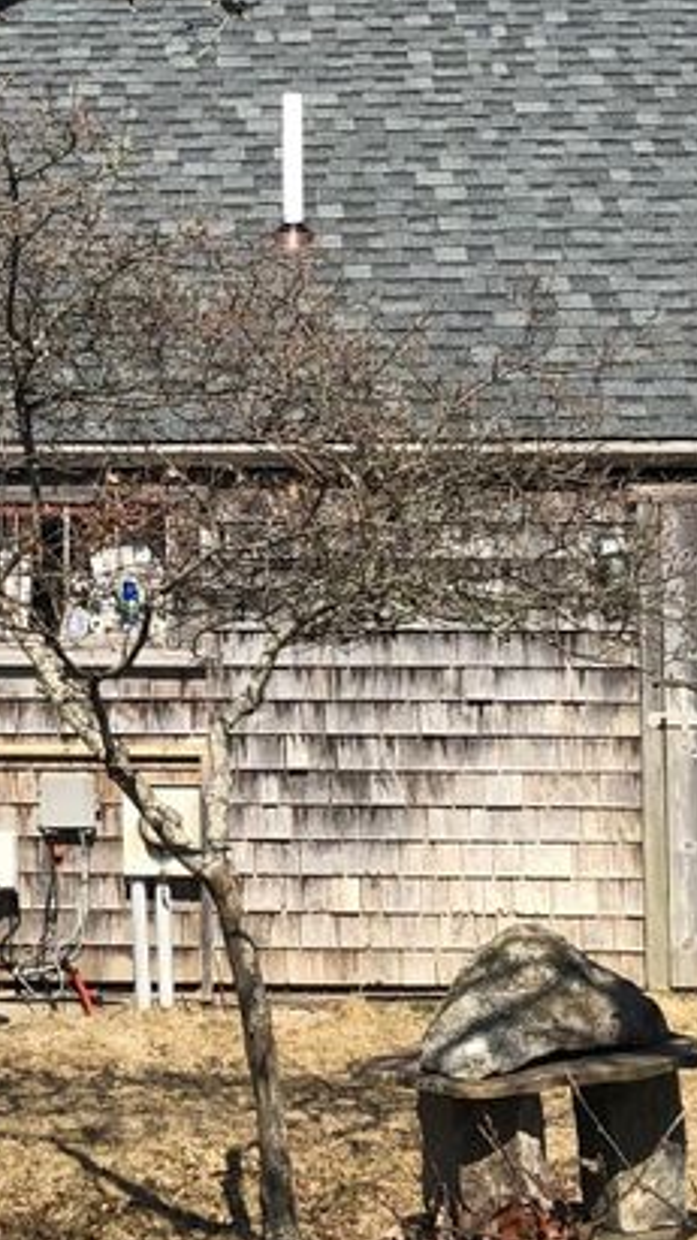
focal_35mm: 89
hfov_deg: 13.4
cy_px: 462
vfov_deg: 23.9
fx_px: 2926
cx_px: -15
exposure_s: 1/2000
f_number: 1.8
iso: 20
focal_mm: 4
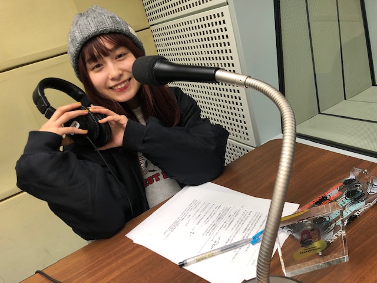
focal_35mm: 28
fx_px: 305
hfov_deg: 63.4
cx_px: 188
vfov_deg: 49.7
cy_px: 142
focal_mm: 4
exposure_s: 1/20
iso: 40
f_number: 1.8
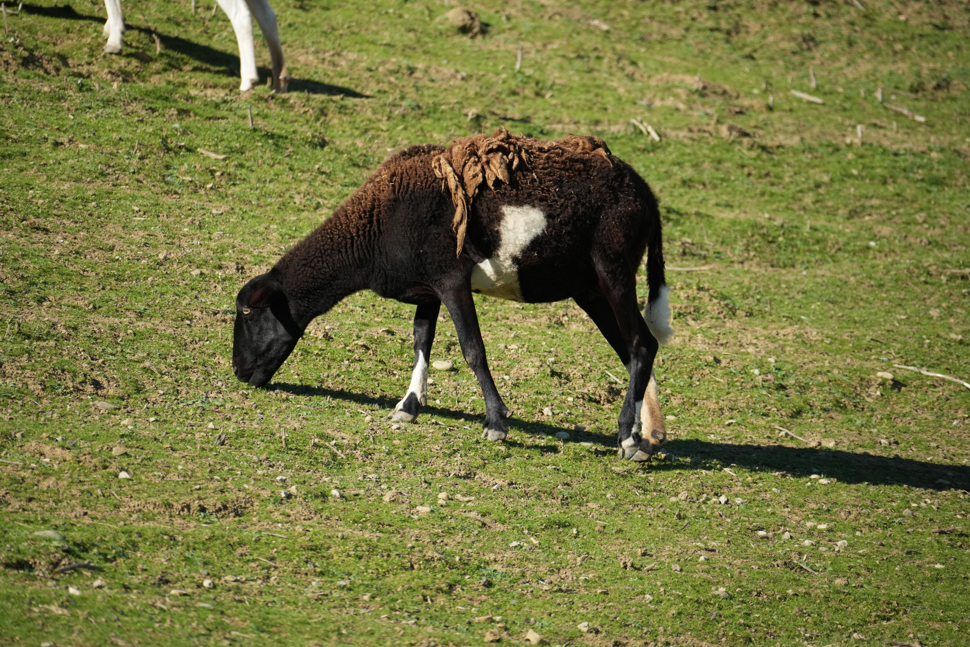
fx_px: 8083
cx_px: 485
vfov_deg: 4.6
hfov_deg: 6.9
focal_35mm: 300
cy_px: 324
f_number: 7.1
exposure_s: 1/1600
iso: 800
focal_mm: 300
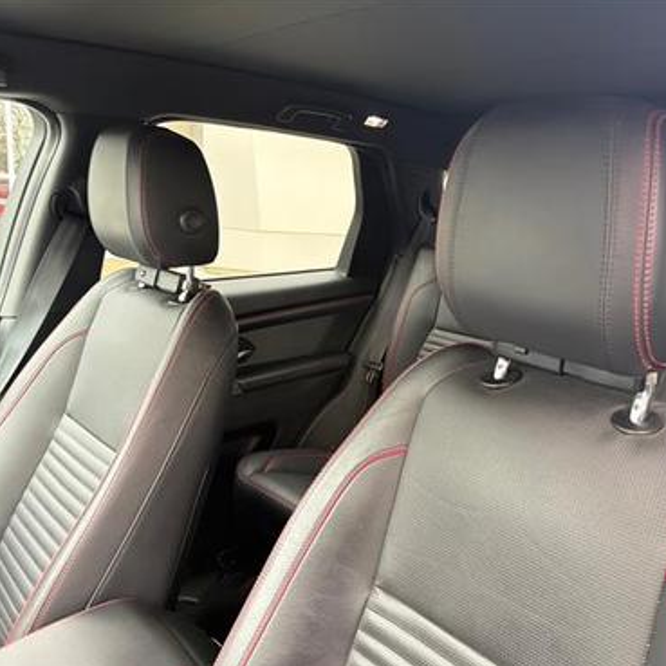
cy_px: 336
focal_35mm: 29
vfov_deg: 55.6
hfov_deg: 54.9
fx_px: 631
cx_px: 419
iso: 320
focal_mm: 6.76
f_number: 1.78
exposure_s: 1/60
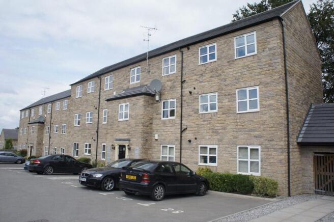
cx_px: 167
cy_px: 111
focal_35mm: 27
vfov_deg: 47.8
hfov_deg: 67.4
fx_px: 250
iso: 200
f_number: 16
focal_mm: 18
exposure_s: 1/160
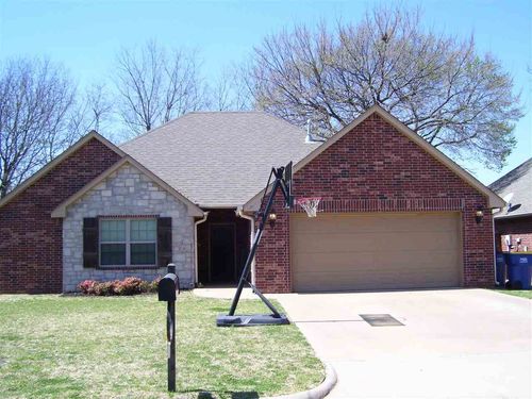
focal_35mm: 37
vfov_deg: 38.7
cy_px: 200
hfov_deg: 50.1
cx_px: 266
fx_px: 569
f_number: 4.8
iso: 80
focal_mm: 6
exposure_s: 1/250
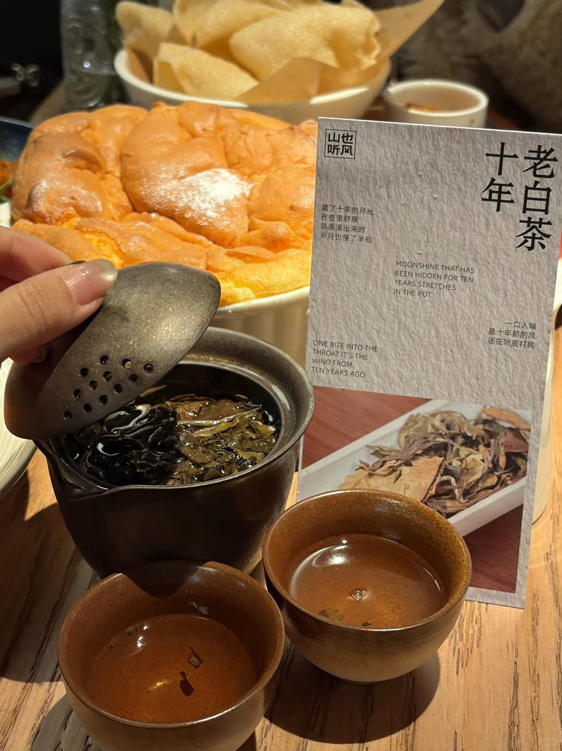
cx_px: 281
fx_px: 1126
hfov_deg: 28.0
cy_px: 376
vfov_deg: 36.8
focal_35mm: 52
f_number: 1.6
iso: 100
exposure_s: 1/50
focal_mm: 5.96
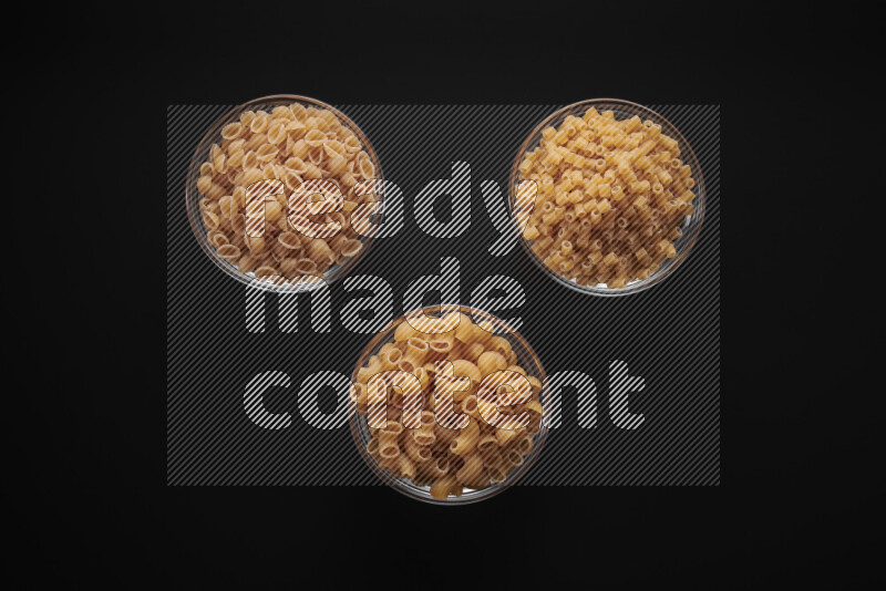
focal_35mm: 50
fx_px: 1231
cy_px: 296
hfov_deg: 39.6
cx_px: 443
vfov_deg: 27.0
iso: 100
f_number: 8
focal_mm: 50
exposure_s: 1/100
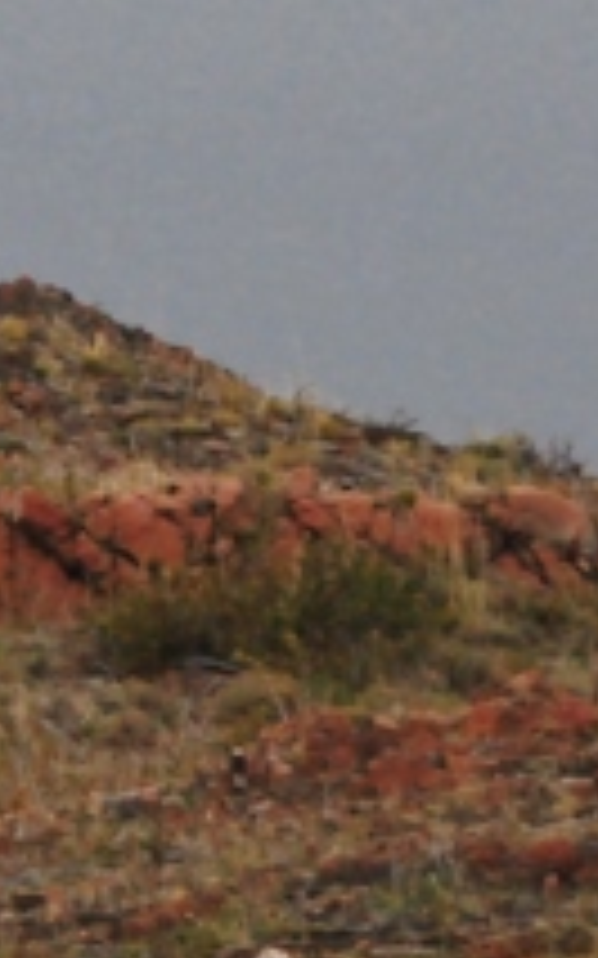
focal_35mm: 837
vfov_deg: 2.5
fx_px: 21835
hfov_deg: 1.6
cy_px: -103
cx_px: 4
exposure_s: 1/2500
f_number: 5.6
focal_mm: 155
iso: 3200
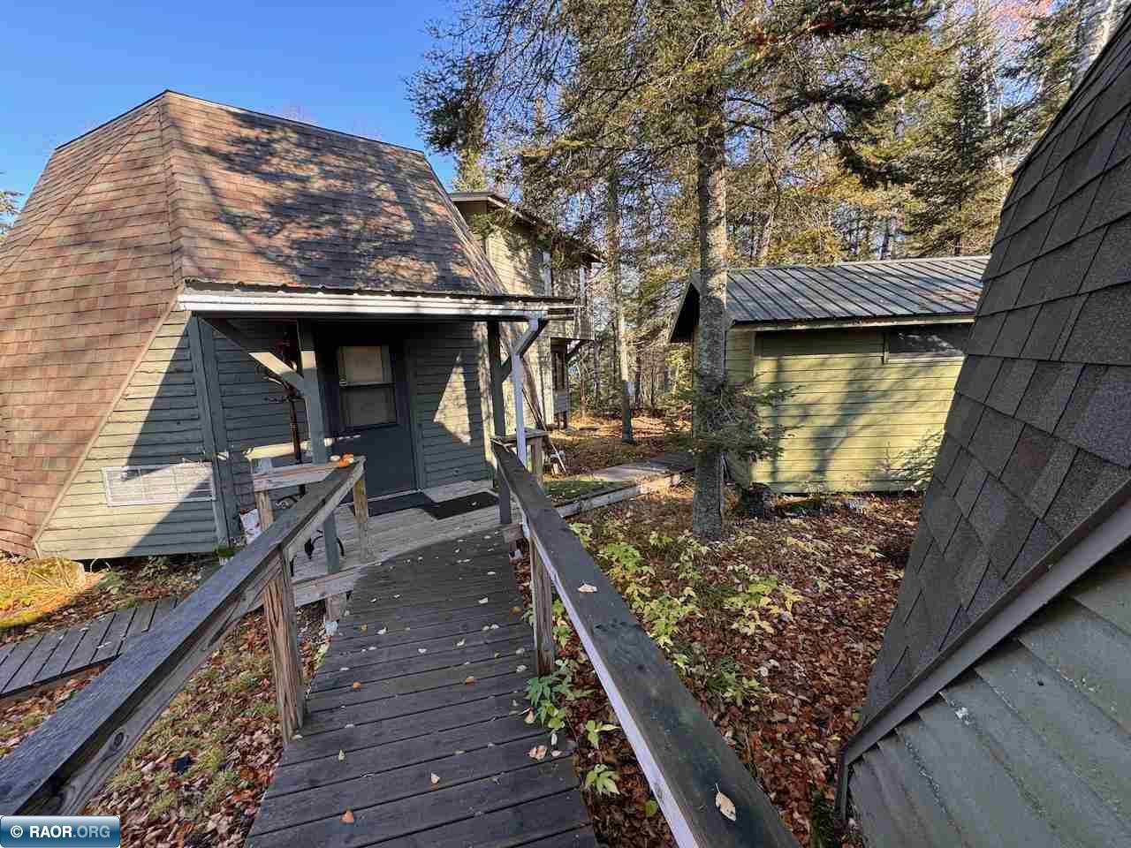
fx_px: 457
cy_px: 424
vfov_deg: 85.7
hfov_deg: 102.1
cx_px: 566
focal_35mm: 14
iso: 50
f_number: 2.2
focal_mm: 2.22
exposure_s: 1/99
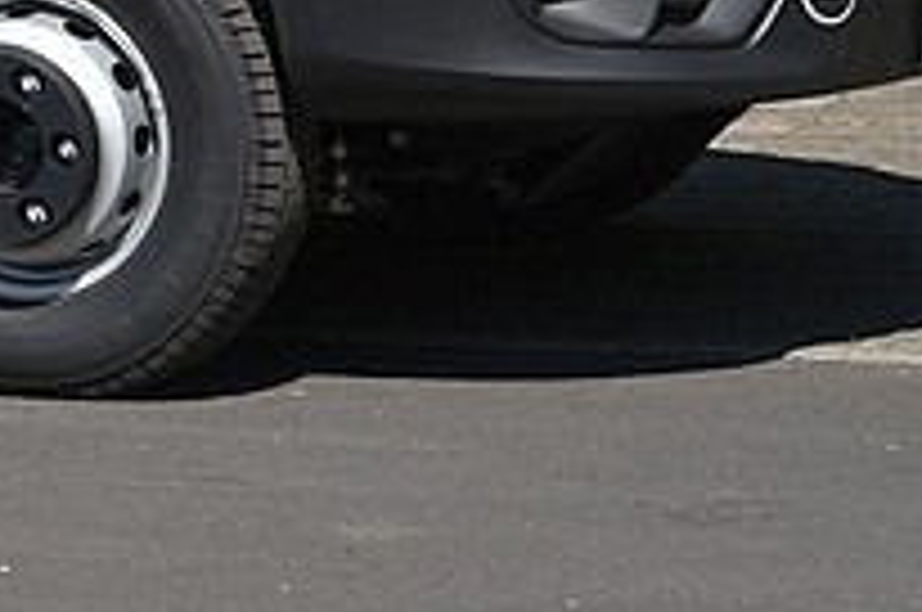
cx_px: -868
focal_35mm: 255
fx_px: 6521
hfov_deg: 7.8
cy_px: -684
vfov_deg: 5.3
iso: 200
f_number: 10
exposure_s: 1/400
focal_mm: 58
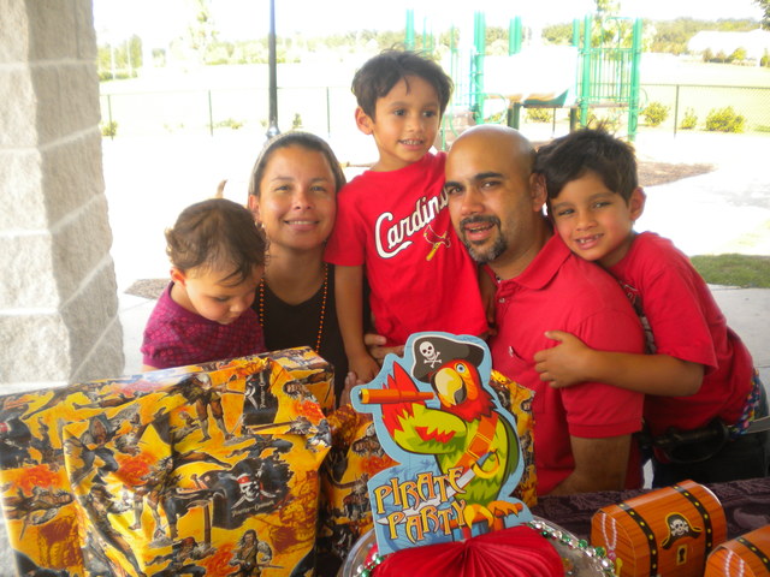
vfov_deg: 40.7
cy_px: 288
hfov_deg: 52.6
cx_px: 385
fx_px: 779
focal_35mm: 35
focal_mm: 6.3
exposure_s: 1/171
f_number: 3.1
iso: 80
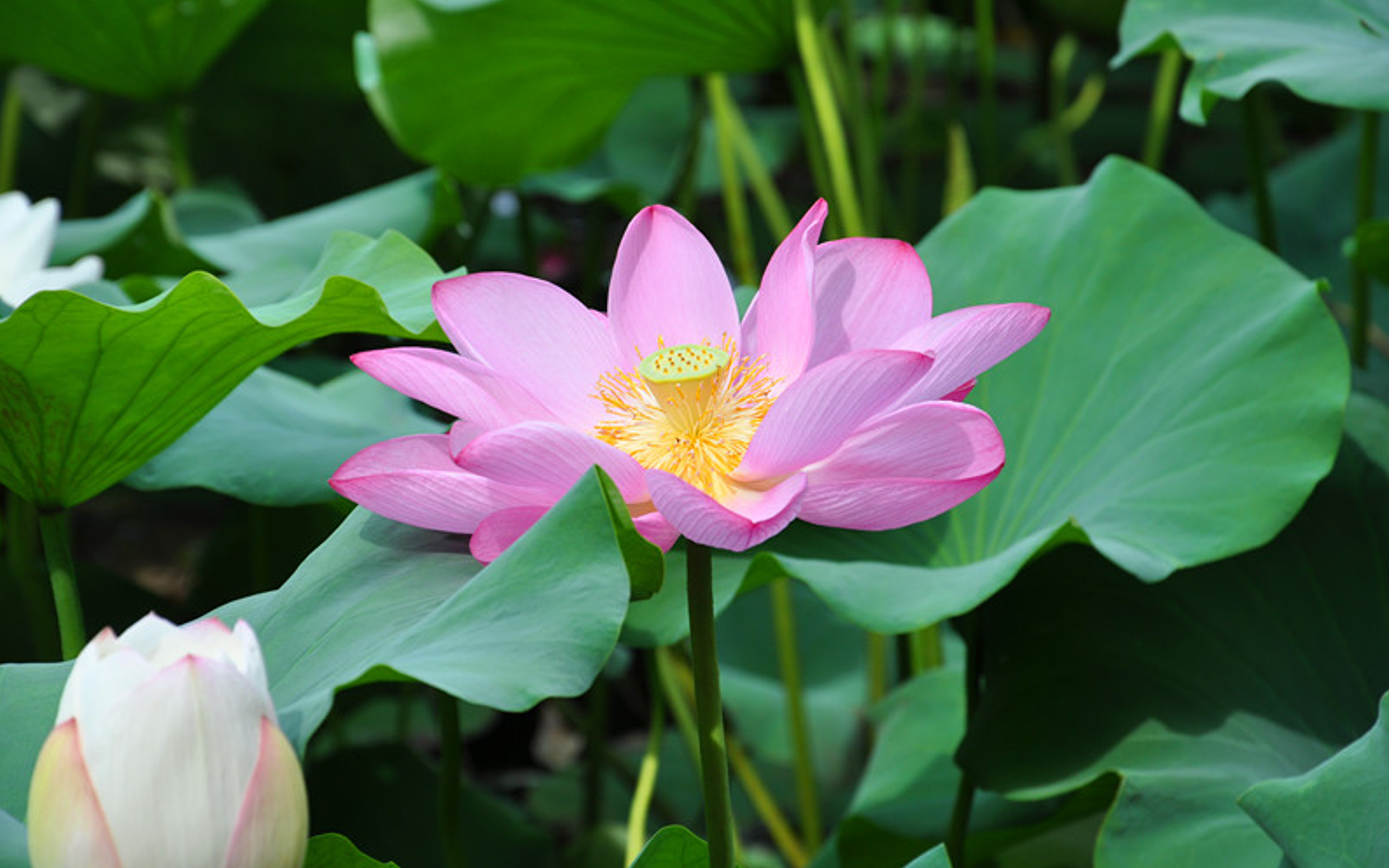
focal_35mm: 162
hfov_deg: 13.0
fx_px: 6113
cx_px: 696
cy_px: 438
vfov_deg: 8.1
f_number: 8
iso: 200
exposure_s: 1/250
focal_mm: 105
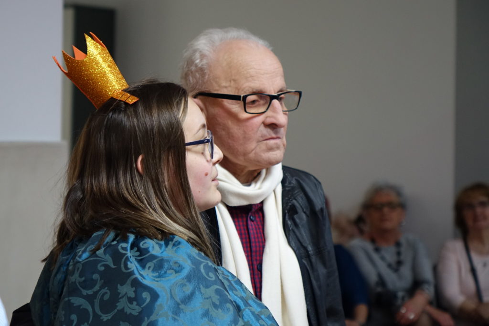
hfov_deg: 16.9
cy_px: 163
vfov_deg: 11.3
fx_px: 1644
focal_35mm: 121
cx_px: 244
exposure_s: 1/30
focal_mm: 44.52
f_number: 2.8
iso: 800
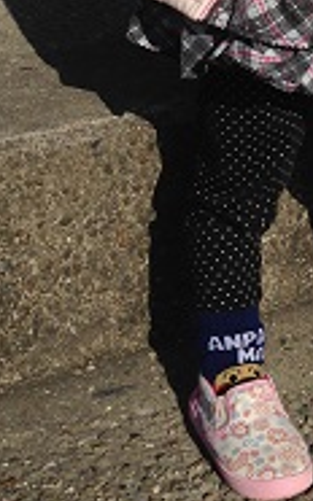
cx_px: 264
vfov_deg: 21.2
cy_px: -75
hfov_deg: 14.1
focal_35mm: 92
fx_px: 1258
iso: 50
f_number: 2.4
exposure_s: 1/3623
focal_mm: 4.12
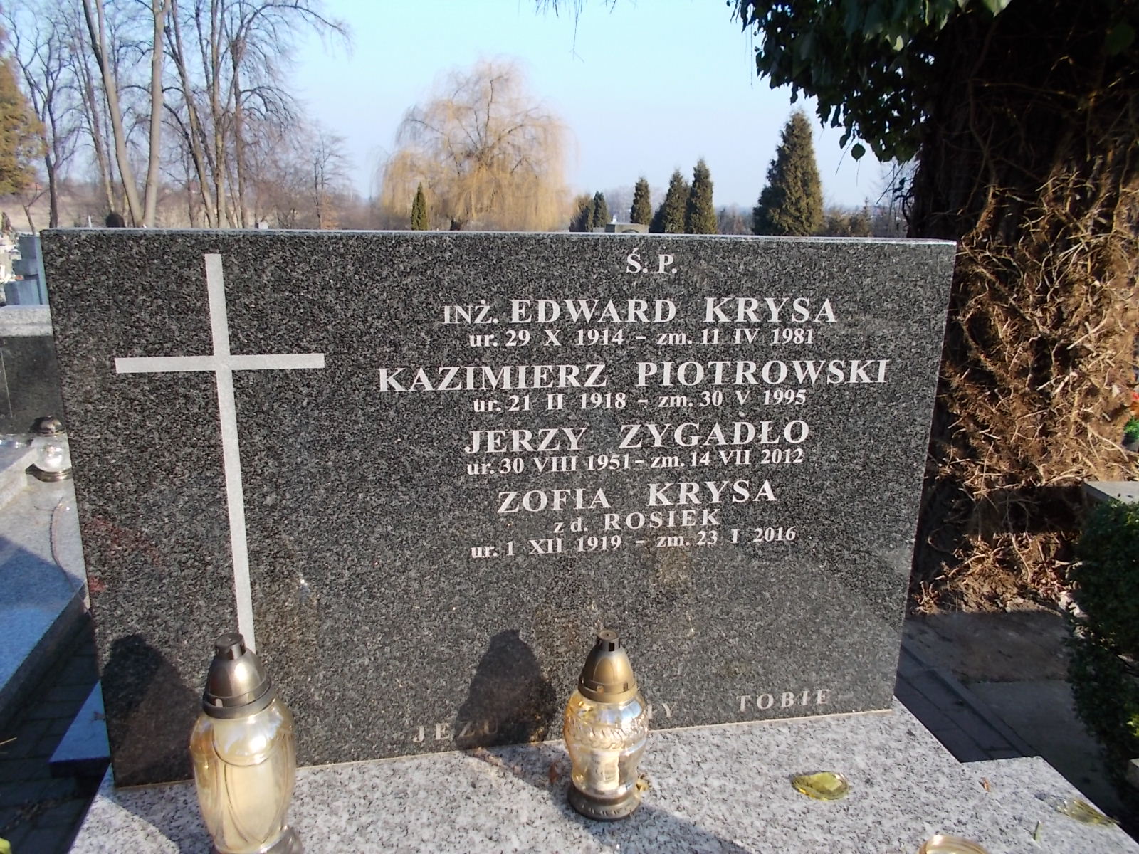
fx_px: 856
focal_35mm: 26
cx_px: 570
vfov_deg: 53.1
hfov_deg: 67.3
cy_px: 427
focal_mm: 4.6
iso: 80
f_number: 3.2
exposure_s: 1/320
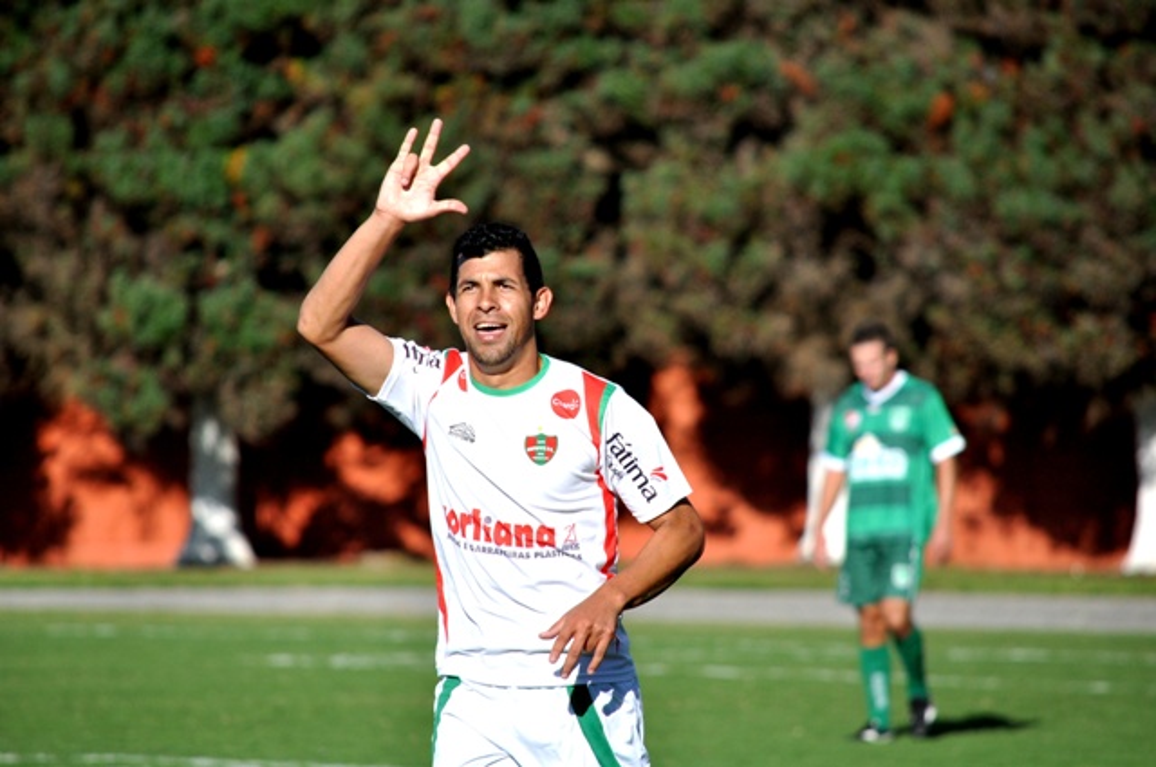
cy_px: 384
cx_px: 578
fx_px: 11545
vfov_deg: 3.8
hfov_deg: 5.7
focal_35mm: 360
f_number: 6.3
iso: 640
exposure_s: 1/4000
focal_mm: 240
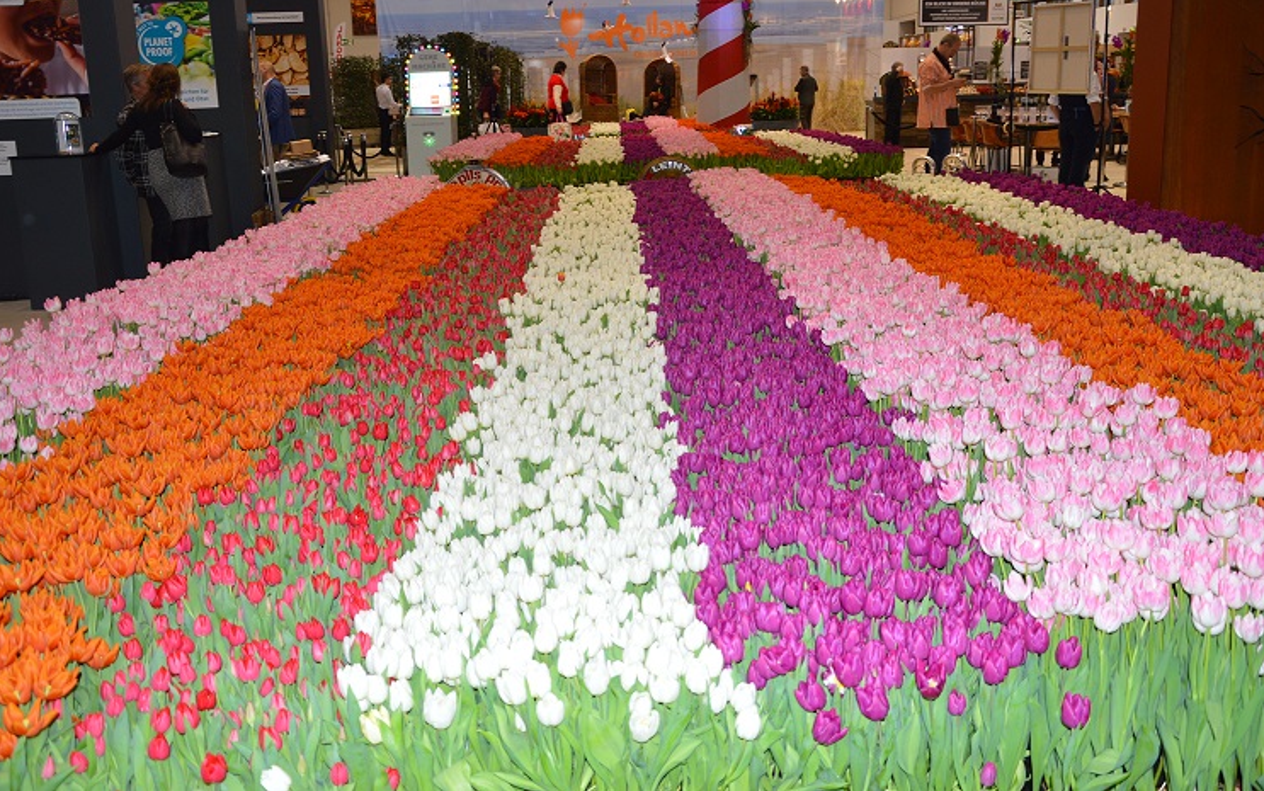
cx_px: 636
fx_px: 1172
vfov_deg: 37.3
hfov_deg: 56.7
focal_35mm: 34
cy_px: 367
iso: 400
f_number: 4
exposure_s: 1/60
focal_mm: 22
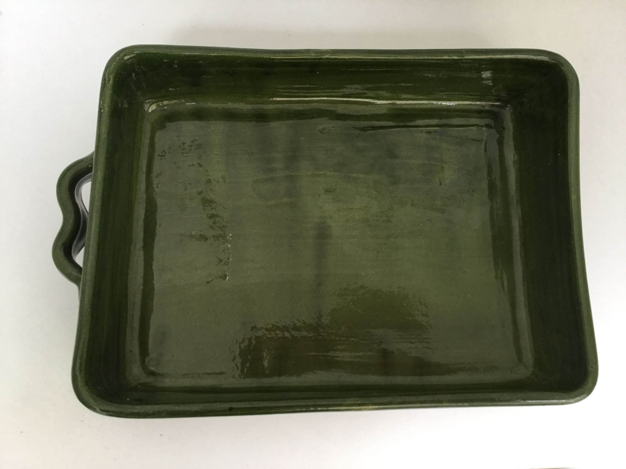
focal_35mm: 31
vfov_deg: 45.4
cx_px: 313
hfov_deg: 58.4
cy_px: 234
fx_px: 561
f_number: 2.4
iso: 80
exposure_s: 1/33
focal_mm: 3.3
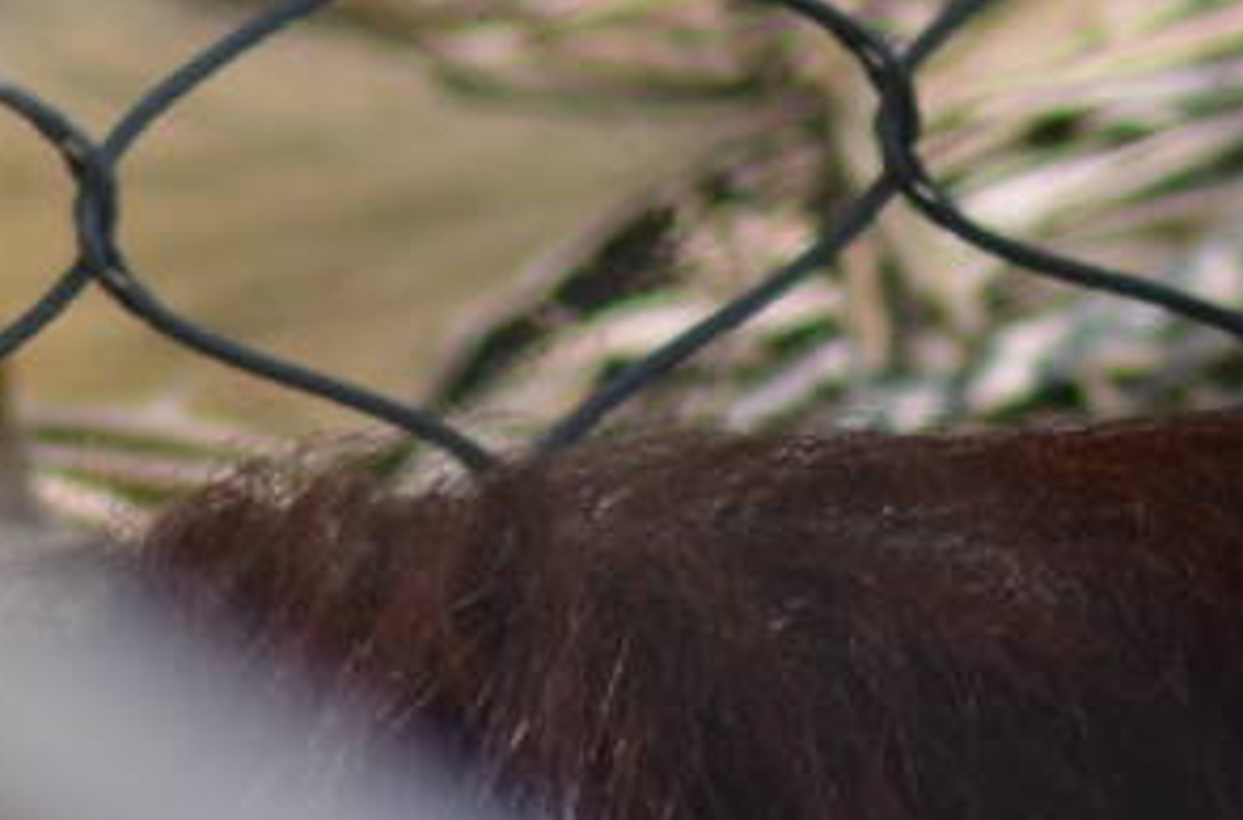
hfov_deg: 1.0
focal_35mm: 2126
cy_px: -1078
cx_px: 2947
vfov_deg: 0.6
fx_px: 73171
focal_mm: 260
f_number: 5
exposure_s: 1/1250
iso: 400
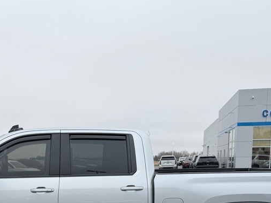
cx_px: 67
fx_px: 383
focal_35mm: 49
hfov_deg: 37.9
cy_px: 204
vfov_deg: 27.9
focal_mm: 6.76
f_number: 1.78
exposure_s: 1/831
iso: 80
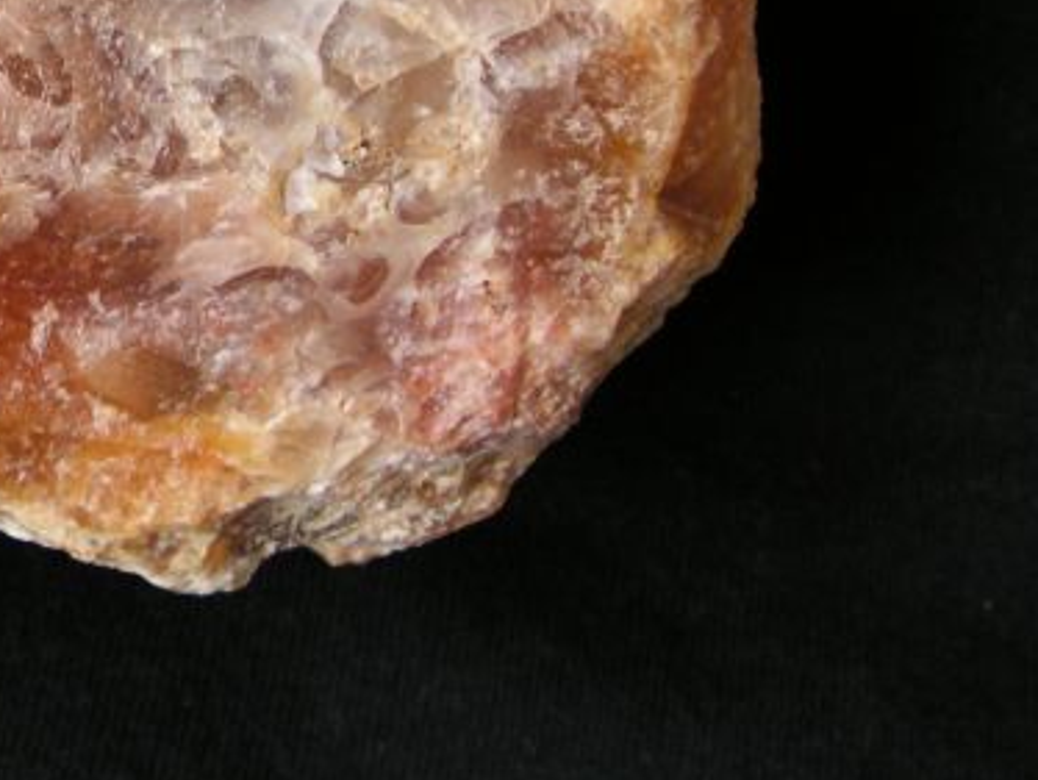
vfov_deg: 18.7
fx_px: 2310
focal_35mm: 77
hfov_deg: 24.4
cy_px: 3
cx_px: 47
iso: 80
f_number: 3.2
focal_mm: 6
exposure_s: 1/40
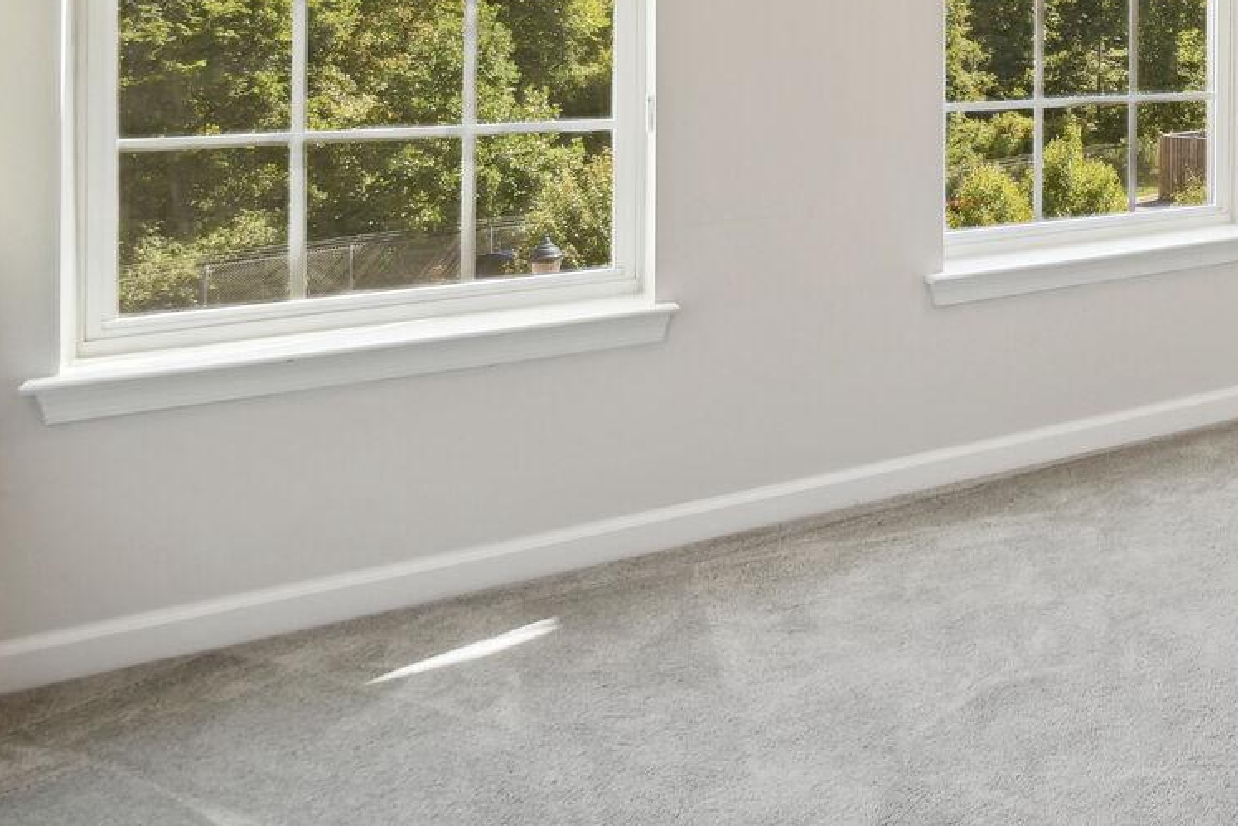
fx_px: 1272
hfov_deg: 41.4
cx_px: 1361
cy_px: 60
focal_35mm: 37
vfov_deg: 33.7
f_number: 8
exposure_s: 1/50
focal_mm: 16
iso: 400
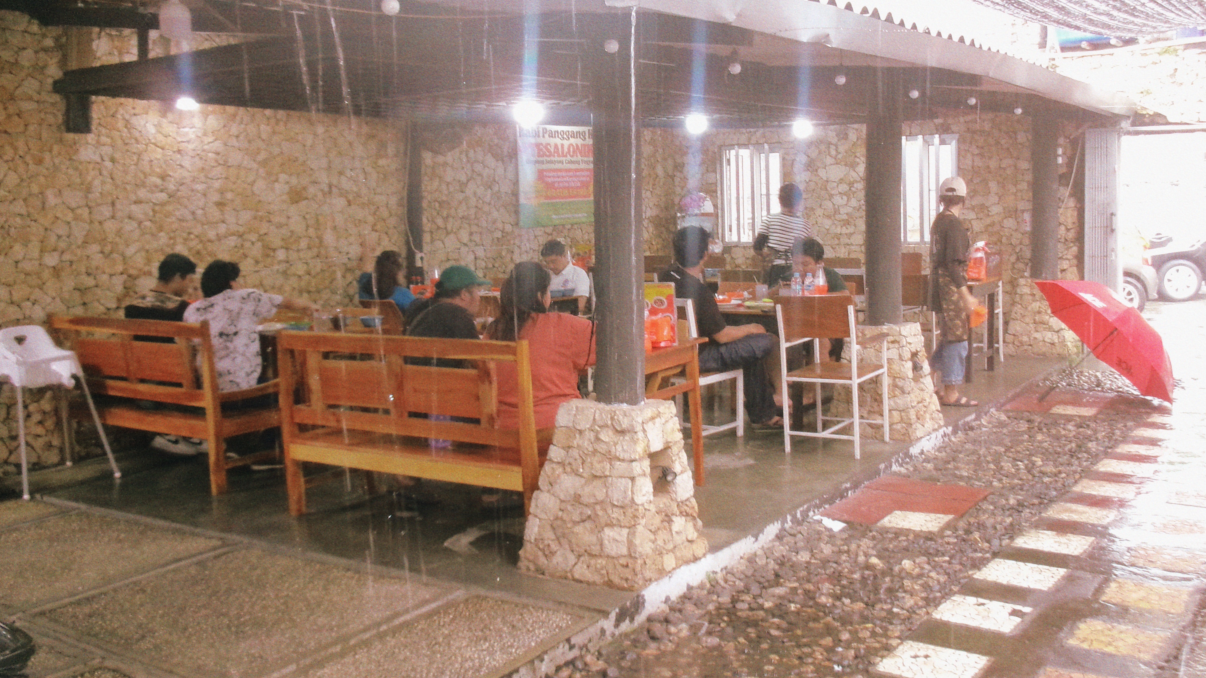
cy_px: 306
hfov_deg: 50.5
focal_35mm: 40
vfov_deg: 29.7
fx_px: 1279
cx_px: 609
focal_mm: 6.4
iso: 400
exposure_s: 1/34
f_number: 4.5
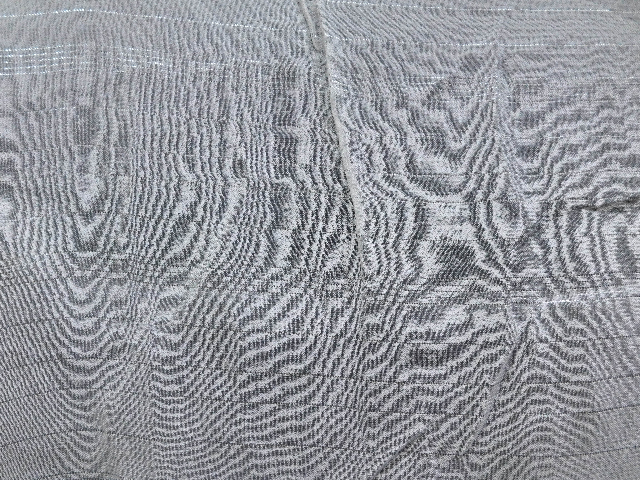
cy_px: 240
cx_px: 320
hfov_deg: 60.0
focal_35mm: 30
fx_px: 555
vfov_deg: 46.8
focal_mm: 5.3
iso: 400
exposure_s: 1/30
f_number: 3.2
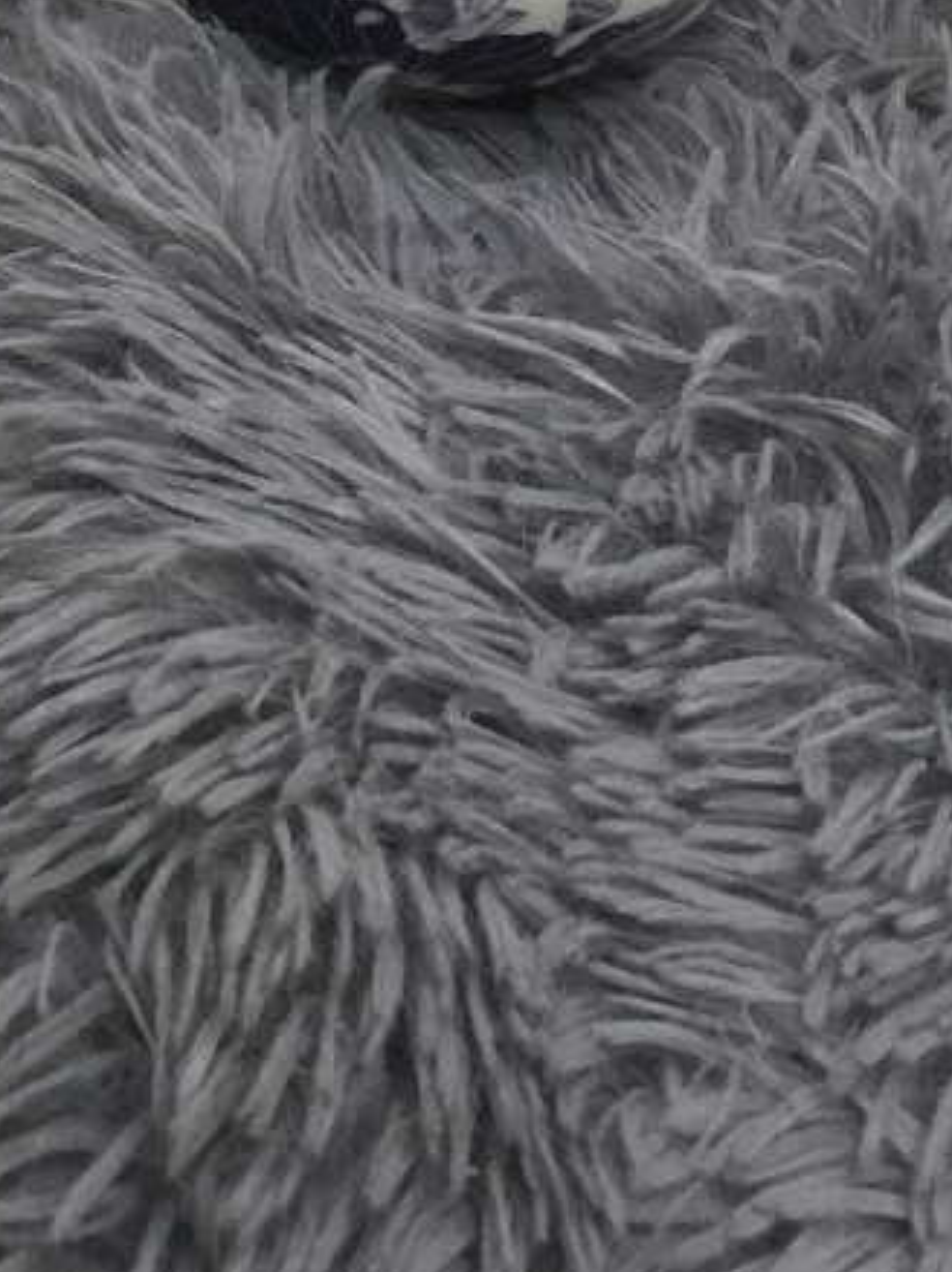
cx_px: 15
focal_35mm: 85
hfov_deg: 17.0
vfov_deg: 21.0
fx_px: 3120
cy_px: -357
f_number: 2.4
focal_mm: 3.3
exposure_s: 1/33
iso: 100
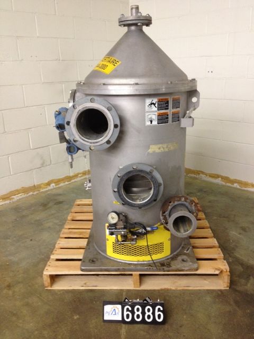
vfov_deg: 52.6
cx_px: 127
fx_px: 342
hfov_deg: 40.7
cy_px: 170
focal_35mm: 35
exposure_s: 1/20
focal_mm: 4.28
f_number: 2.4
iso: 160
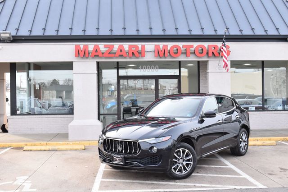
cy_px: 96
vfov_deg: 29.8
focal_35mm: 45
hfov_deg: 43.6
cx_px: 144
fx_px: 360
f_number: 8
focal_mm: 30
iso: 400
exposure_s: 1/125
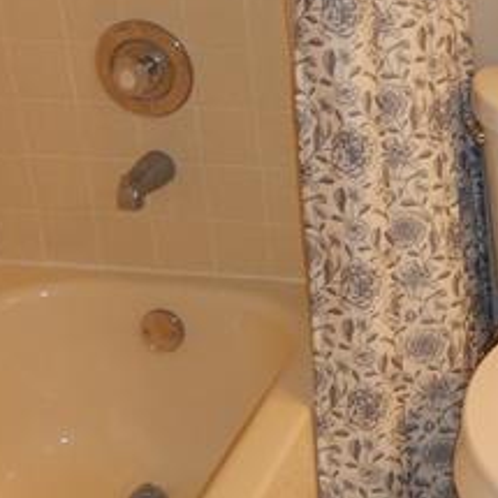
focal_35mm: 79
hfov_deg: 20.7
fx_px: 1286
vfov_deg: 21.9
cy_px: 213
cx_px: 577
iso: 200
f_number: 2.8
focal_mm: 4.3
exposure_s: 1/30
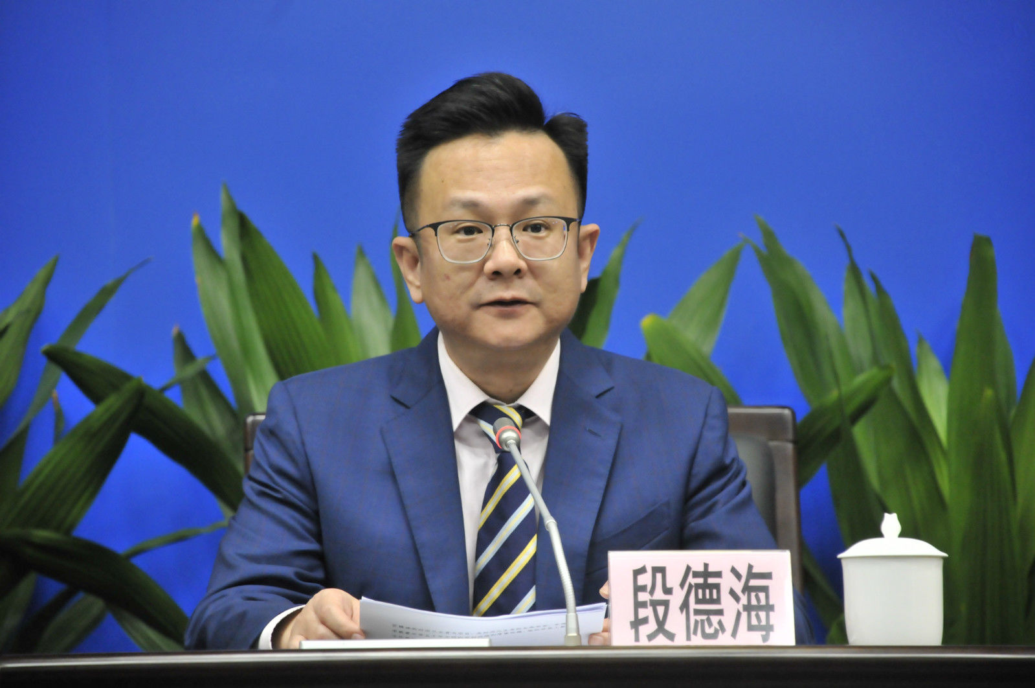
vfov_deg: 7.3
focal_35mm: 188
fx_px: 5384
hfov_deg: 11.0
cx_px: 518
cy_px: 344
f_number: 5.6
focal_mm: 125
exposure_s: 1/160
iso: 1600
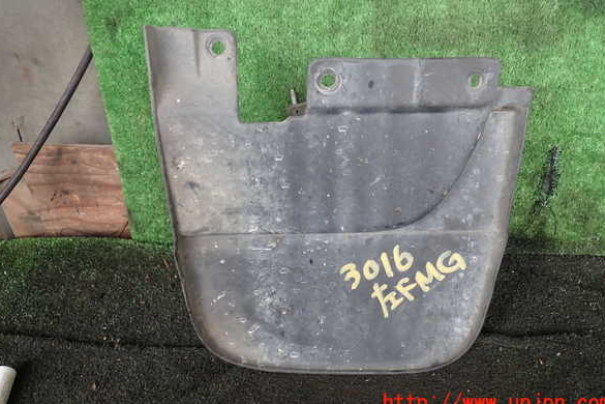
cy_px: 183
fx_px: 538
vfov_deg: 41.1
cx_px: 306
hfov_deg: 58.7
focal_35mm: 32
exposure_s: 1/60
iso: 100
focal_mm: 5.4
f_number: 2.3
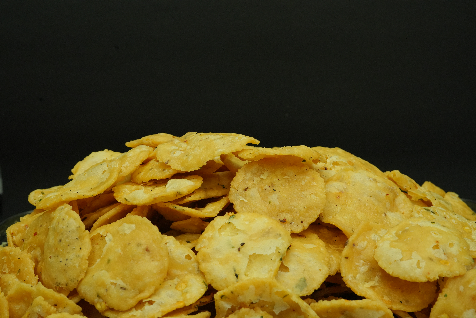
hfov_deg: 39.6
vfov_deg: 27.0
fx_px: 661
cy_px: 159
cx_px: 238
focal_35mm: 50
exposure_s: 1/125
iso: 4000
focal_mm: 50
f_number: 10
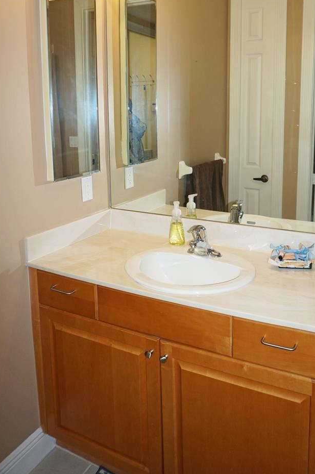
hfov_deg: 41.9
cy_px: 169
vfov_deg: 59.3
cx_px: 196
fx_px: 408
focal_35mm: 31
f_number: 4
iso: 200
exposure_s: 1/160
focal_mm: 16
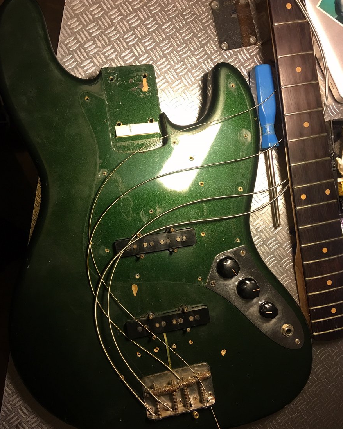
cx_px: 169
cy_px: 218
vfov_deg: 57.2
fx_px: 393
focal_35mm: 31
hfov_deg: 47.1
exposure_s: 1/17
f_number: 2.2
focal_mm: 4.15
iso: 64
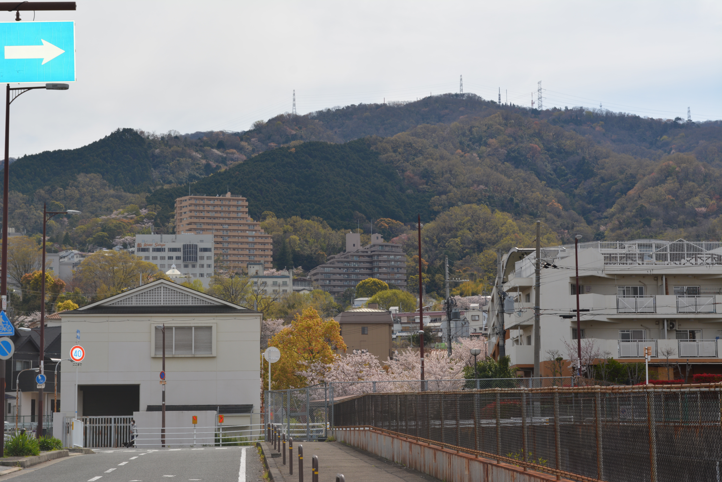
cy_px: 241
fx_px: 1654
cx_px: 361
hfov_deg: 24.6
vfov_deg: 16.6
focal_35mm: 82
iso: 100
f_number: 11
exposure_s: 1/200
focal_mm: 55
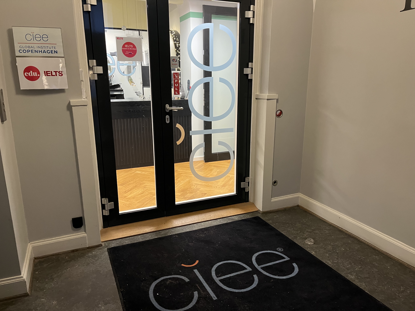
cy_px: 156
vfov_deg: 53.1
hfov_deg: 67.3
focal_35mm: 26
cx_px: 208
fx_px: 312
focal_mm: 5.1
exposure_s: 1/50
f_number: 1.6
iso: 250
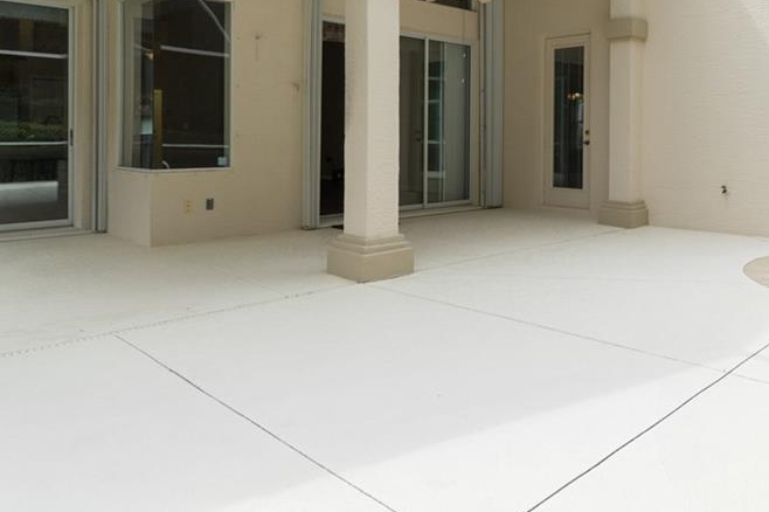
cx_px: 524
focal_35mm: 28
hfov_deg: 63.5
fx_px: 598
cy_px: 131
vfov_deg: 44.9
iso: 320
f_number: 8
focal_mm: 12
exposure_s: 1/250
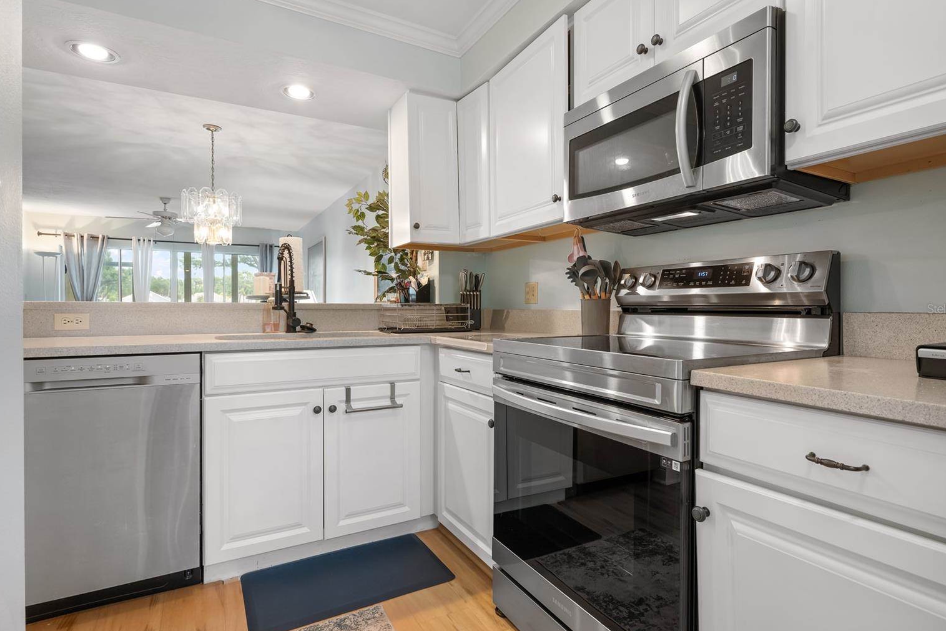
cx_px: 483
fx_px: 499
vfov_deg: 64.5
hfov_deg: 86.9
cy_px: 309
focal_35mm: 19
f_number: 8
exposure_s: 1/15
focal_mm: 18
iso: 400
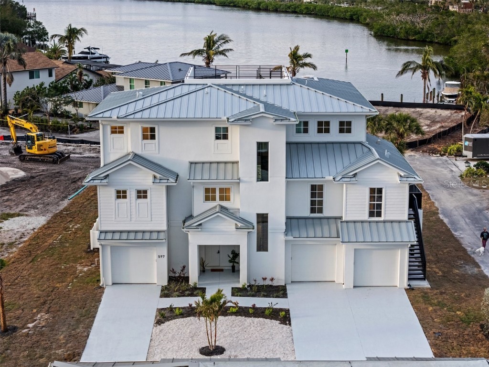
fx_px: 989
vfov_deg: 21.0
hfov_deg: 27.8
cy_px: 184
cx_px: 244
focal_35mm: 70
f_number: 2.8
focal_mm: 19.35
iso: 100
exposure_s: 1/120
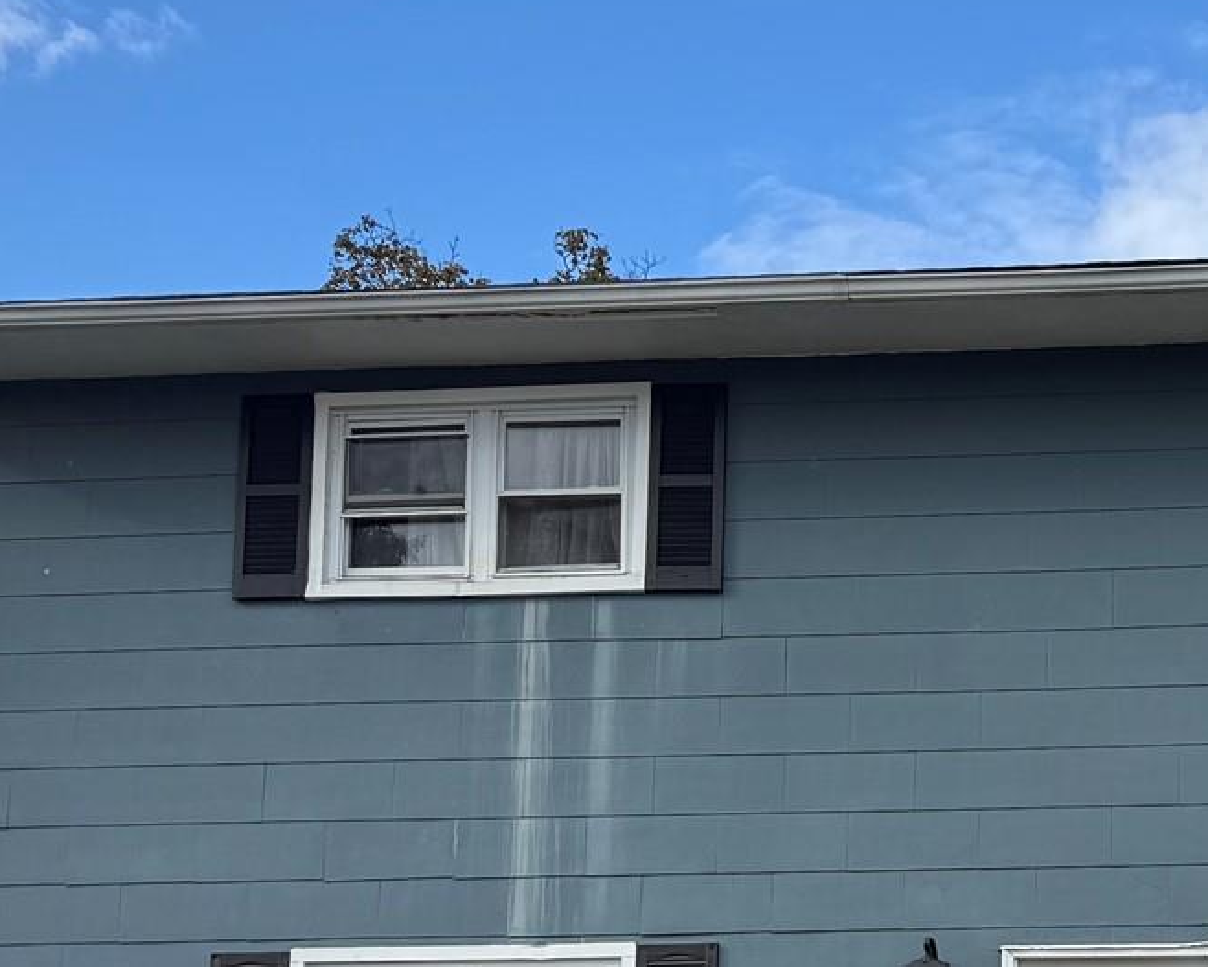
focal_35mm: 73
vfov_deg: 20.4
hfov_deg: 24.7
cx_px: 1232
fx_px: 2611
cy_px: 947
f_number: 1.78
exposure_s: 1/1689
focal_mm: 6.76
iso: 80
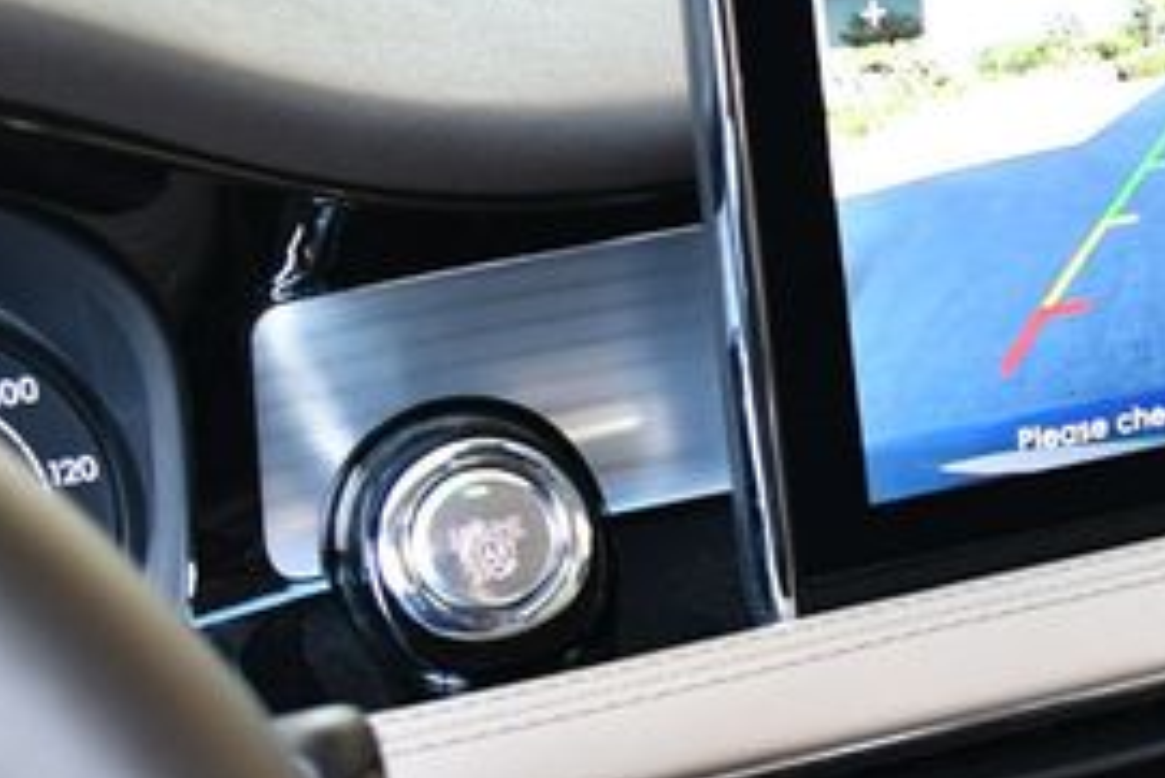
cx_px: 1277
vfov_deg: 16.0
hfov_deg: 22.6
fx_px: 2752
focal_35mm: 85
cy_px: 554
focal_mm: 18
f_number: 3.5
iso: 1100
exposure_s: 1/125
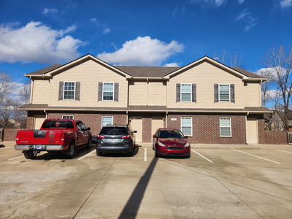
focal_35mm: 23
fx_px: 194
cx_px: 146
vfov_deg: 58.9
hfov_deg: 73.9
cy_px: 110
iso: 20
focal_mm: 5.4
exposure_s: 1/3092
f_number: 1.8
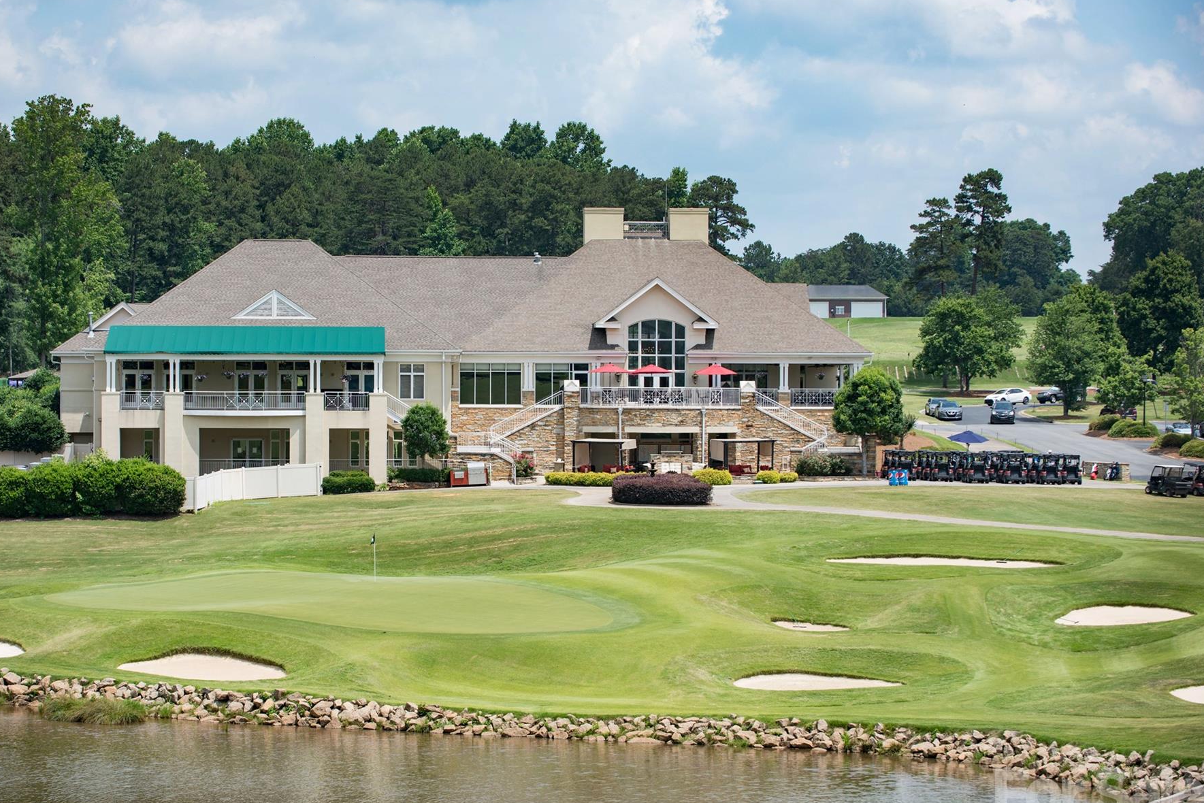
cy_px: 437
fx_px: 3679
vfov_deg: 12.5
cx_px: 515
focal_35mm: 110
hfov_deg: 18.6
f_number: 7.1
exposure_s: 1/500
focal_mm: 95
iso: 200
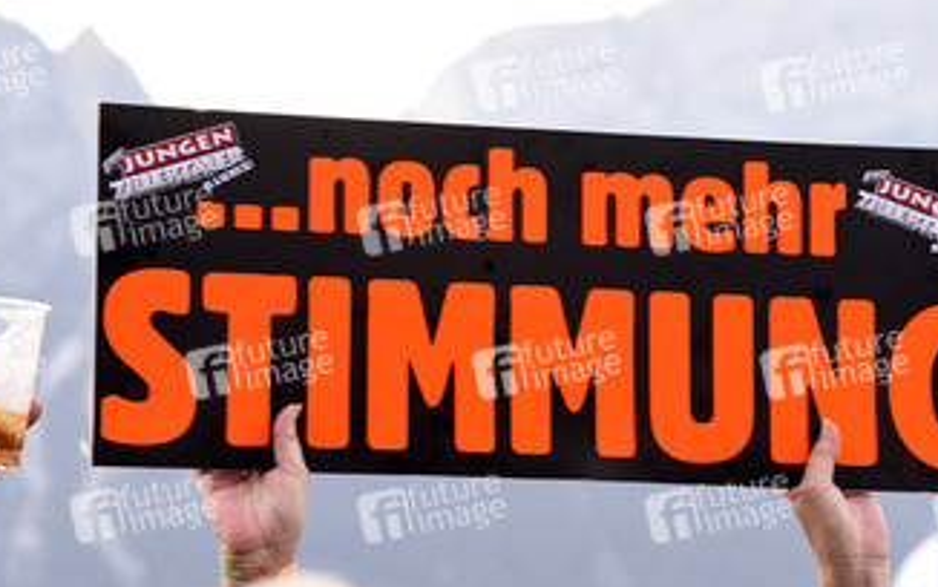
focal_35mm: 169
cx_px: 470
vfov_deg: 7.8
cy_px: 294
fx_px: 4322
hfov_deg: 12.4
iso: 1000
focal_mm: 120
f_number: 6.3
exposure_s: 1/160
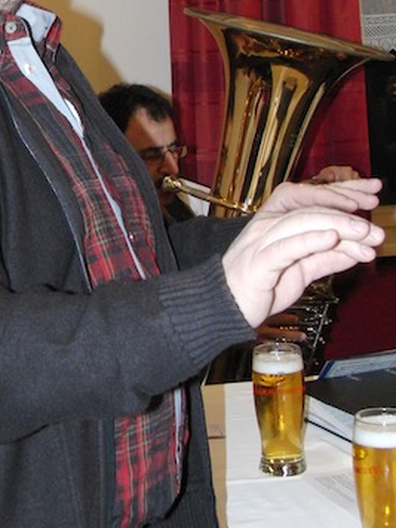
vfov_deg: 24.0
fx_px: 1235
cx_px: 15
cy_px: 182
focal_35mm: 81
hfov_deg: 17.8
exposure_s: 1/60
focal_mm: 7.3
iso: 400
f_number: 2.7
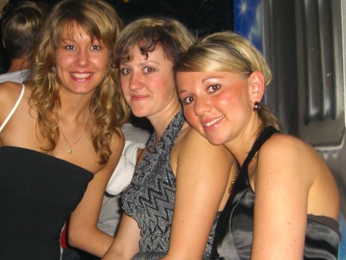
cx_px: 134
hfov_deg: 33.6
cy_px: 156
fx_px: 570
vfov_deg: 25.6
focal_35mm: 57
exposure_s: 1/60
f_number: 2.8
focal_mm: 7.9
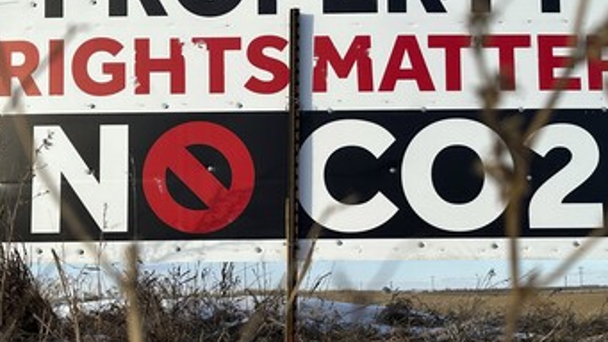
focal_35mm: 46
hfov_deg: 44.6
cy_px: 191
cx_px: 300
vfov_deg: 26.0
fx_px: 742
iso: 80
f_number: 1.78
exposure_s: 1/4762
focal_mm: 6.86
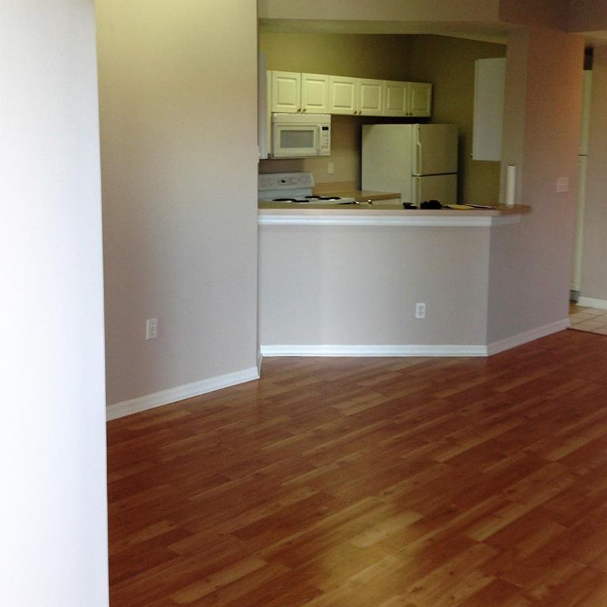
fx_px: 873
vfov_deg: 38.2
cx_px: 341
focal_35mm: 44
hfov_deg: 38.3
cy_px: 244
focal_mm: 4.12
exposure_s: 1/20
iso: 50
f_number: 2.4
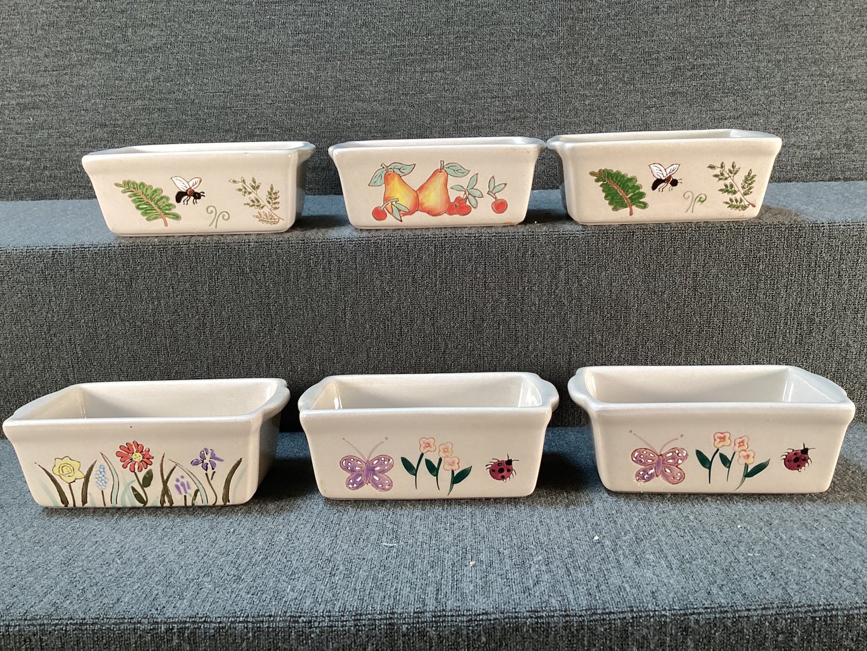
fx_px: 776
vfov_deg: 45.4
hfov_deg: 58.3
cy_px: 326
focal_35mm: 31
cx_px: 434
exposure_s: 1/50
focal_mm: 3.3
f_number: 2.4
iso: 80
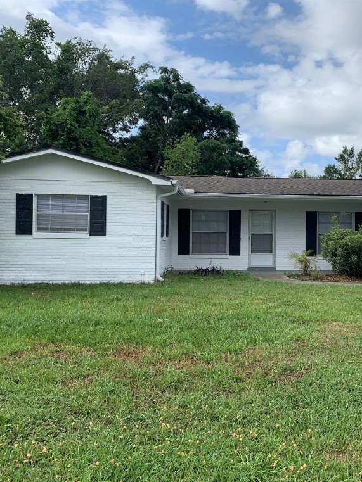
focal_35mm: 35
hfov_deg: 39.7
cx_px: 269
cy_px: 241
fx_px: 488
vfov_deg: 52.6
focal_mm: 4.25
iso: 25
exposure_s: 1/1953
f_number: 1.8
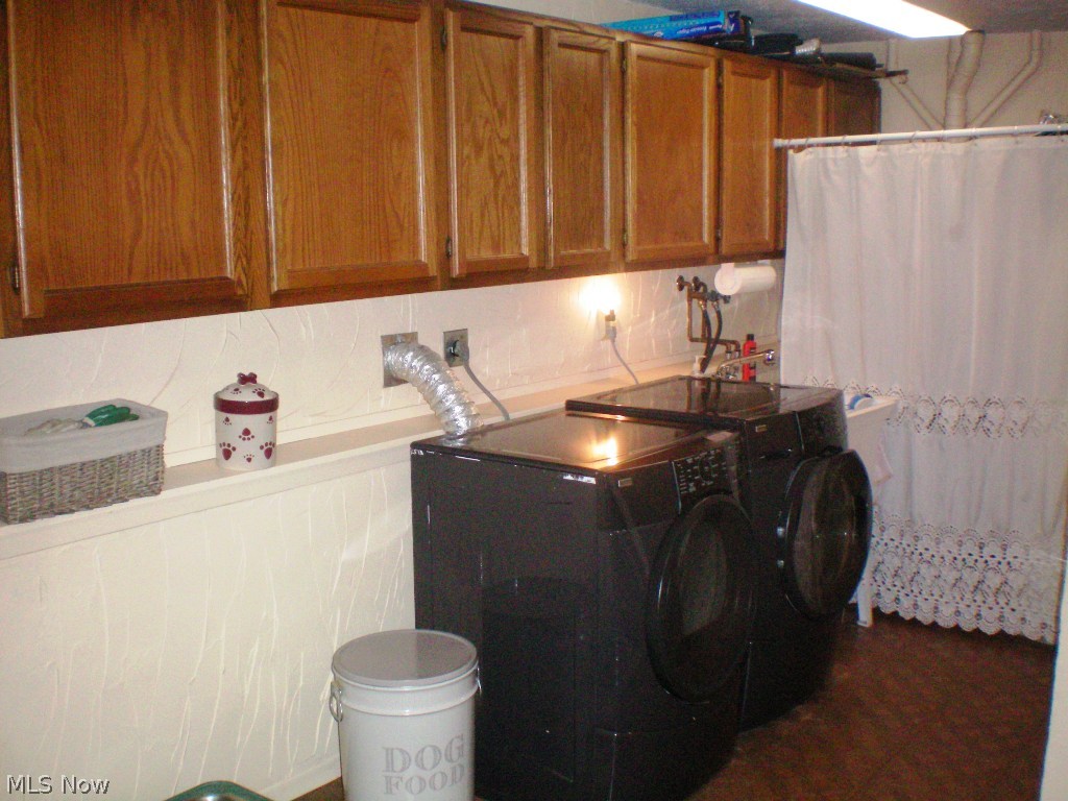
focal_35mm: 38
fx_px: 1172
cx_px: 534
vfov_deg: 37.7
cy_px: 400
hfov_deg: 49.0
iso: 400
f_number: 4.6
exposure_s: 1/60
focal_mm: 6.3
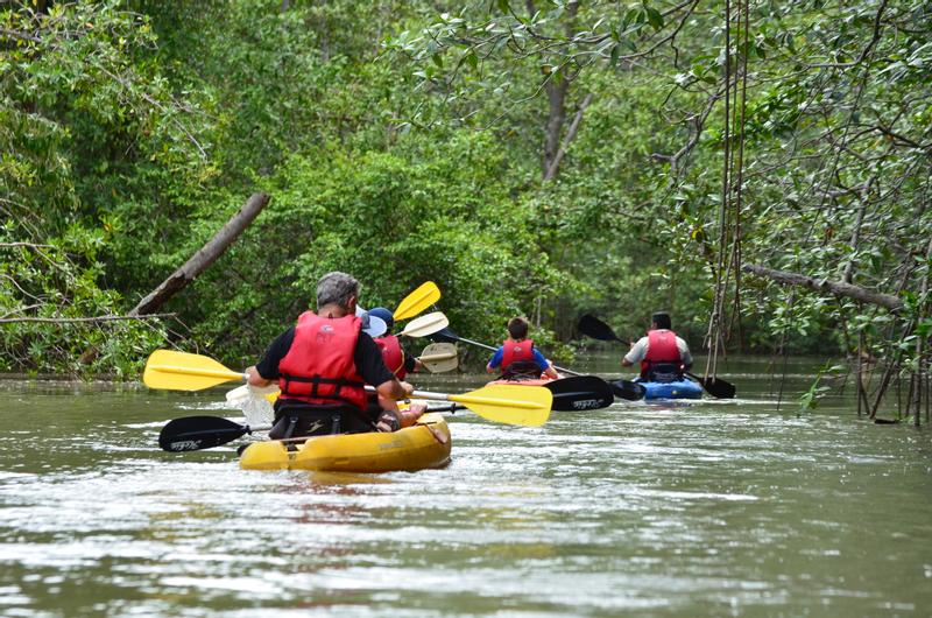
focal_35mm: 202
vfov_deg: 6.8
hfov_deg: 10.2
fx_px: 5232
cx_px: 466
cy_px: 309
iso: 1000
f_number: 6.3
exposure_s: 1/640
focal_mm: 135
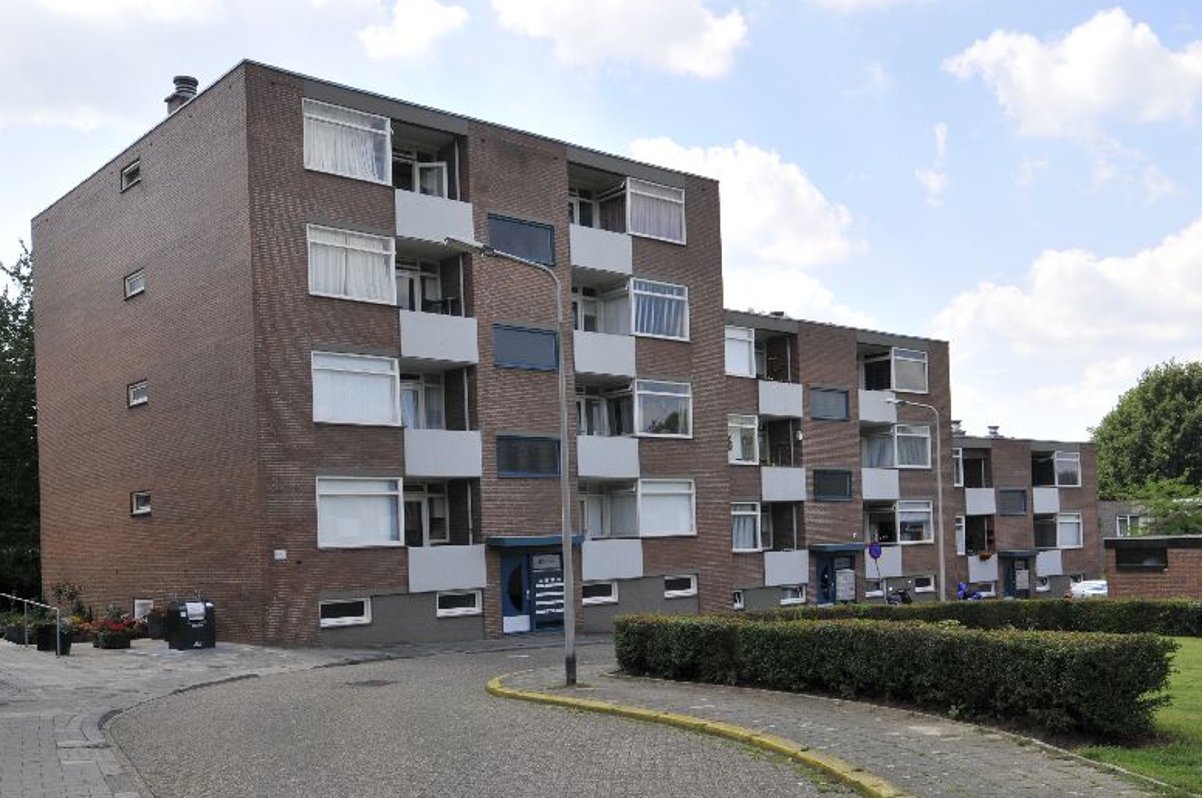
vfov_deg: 38.8
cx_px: 651
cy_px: 510
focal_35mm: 34
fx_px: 1122
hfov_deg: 56.3
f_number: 9
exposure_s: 1/250
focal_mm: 17
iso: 200
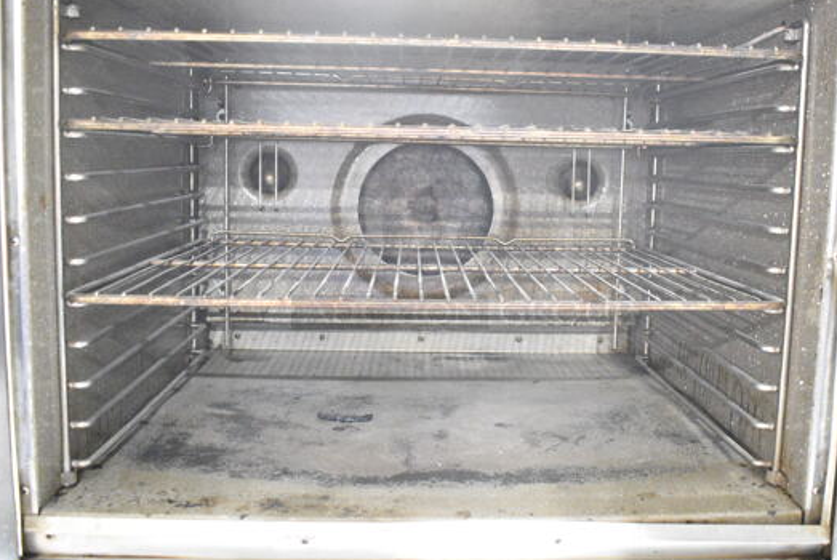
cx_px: 471
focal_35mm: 35
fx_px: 815
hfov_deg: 54.2
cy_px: 245
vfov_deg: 37.9
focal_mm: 20
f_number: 3.8
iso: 12800
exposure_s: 1/30
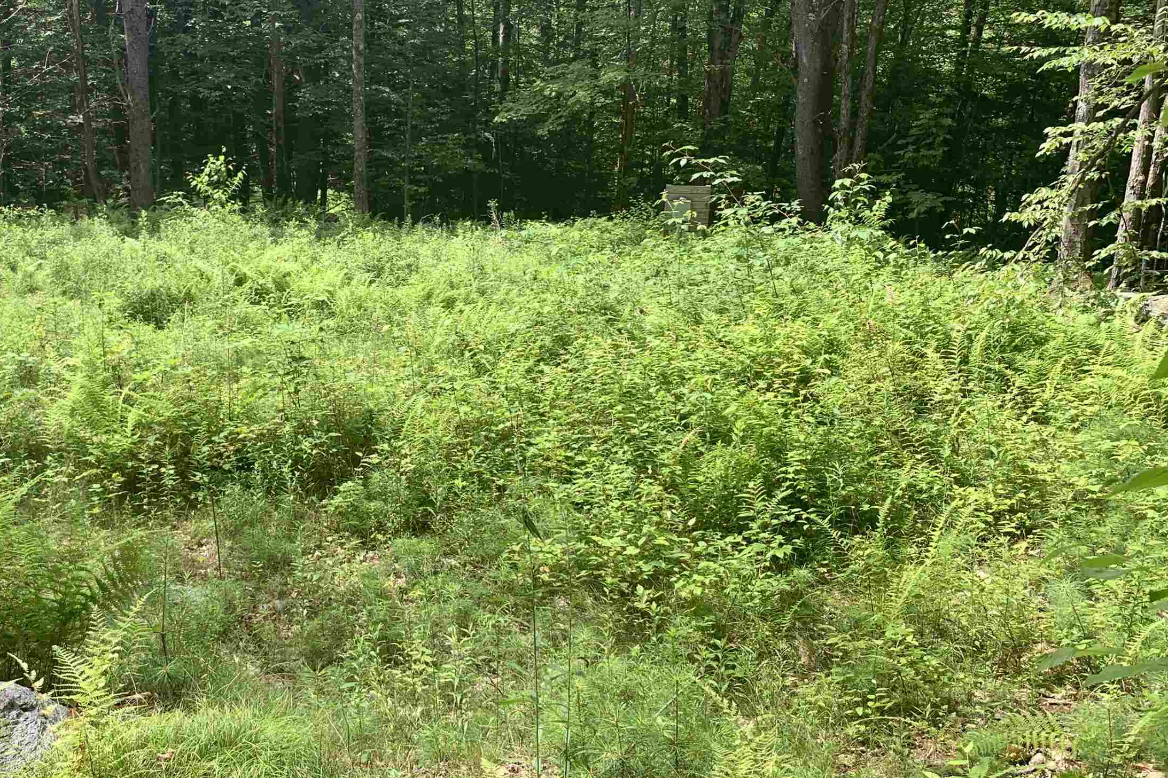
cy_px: 332
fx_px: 1233
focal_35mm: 38
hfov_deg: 49.7
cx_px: 379
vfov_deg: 35.0
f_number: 1.8
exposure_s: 1/293
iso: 25
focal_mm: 4.25
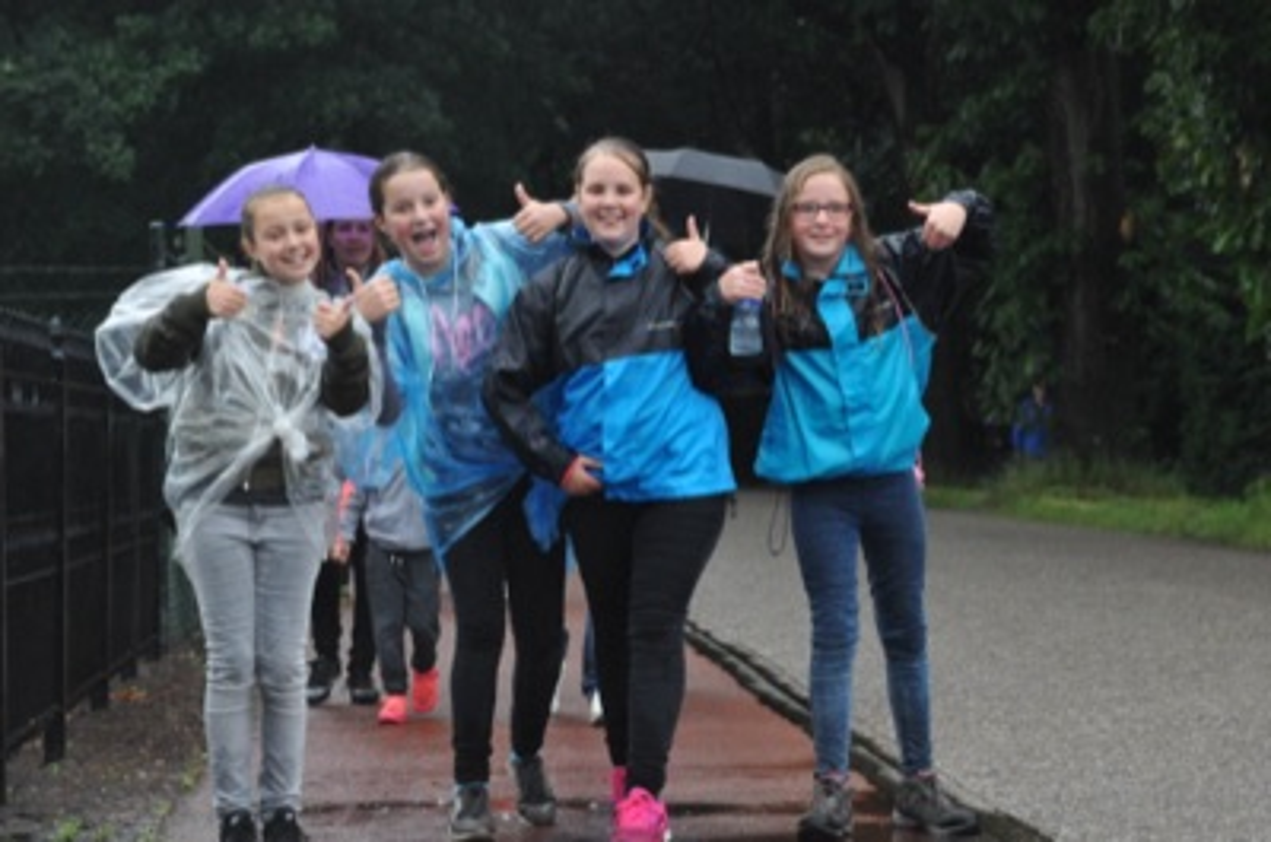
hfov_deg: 16.1
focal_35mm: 128
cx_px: 636
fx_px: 4492
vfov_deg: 10.7
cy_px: 421
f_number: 7.1
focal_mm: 85
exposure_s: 1/200
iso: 2000
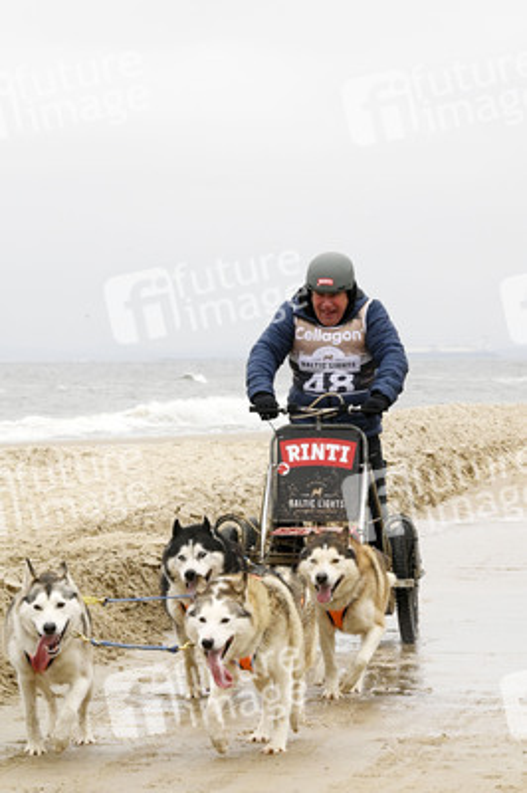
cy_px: 396
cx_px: 264
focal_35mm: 170
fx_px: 3739
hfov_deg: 8.1
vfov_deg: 12.1
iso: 4000
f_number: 18
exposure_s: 1/1000
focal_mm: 170
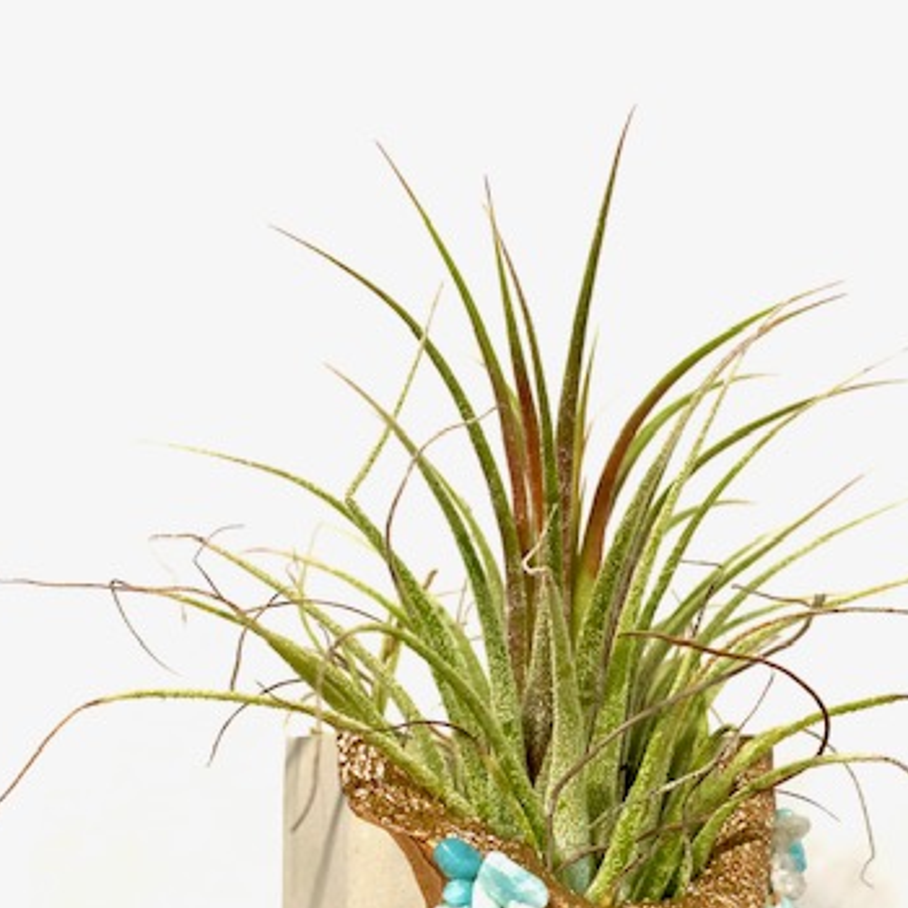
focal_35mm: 42
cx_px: 584
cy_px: 747
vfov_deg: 38.3
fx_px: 1246
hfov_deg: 39.7
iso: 64
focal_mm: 4.25
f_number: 1.8
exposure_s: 1/60
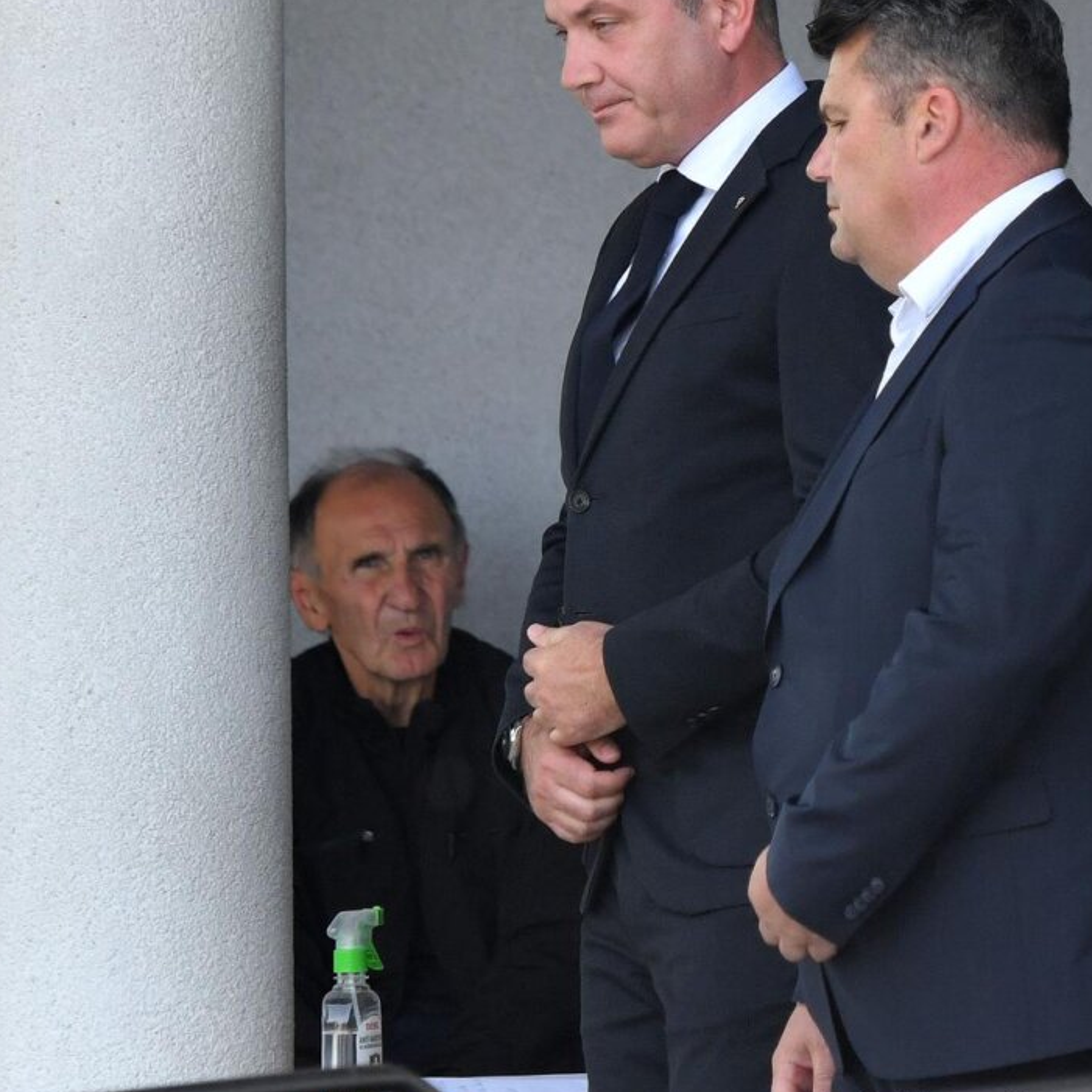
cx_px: 391
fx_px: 8173
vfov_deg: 7.6
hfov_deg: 7.6
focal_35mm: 229
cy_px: 472
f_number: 5
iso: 400
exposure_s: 1/1000
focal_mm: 150
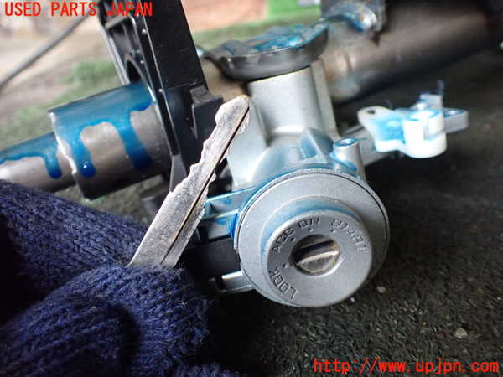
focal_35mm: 30
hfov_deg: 60.0
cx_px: 252
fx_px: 436
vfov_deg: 46.8
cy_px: 188
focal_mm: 5.4
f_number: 2.3
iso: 800
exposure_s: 1/100
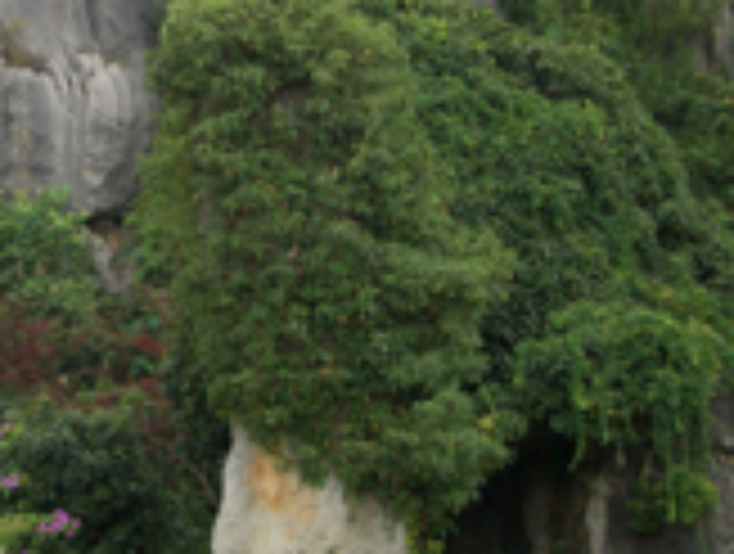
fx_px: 2869
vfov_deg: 11.0
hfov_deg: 14.5
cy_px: 126
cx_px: 216
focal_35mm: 135
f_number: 3.1
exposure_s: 1/160
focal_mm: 8.2
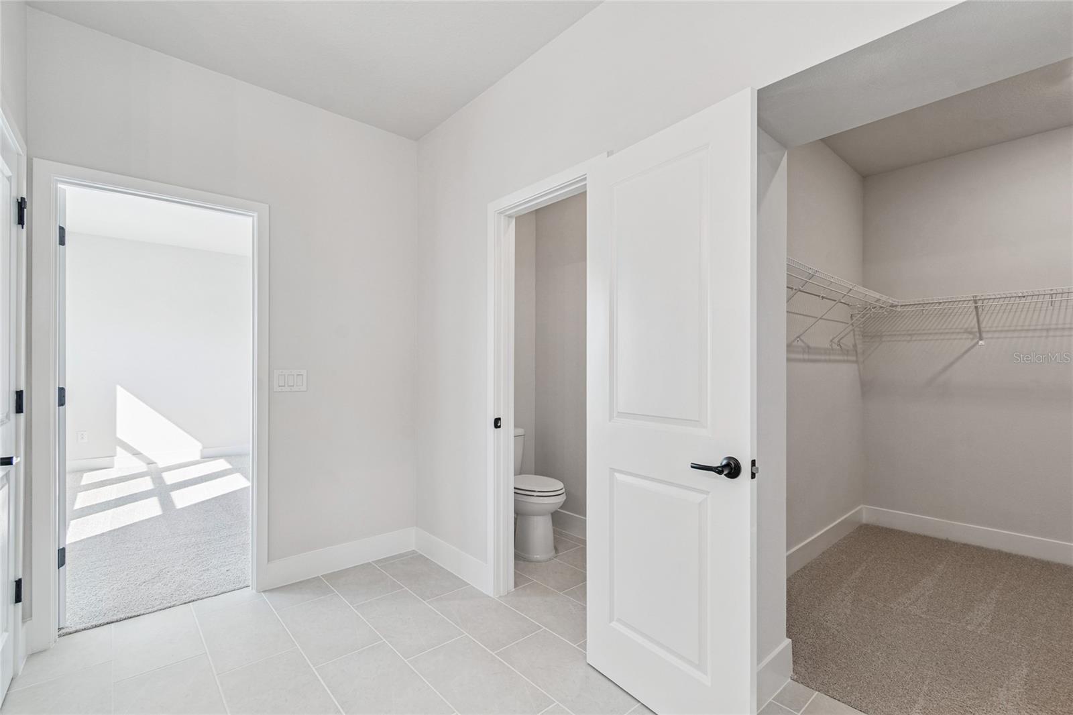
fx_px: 447
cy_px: 358
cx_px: 536
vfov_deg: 77.3
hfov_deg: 100.4
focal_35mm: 15
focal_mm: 10
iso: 100
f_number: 7.1
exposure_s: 1/13
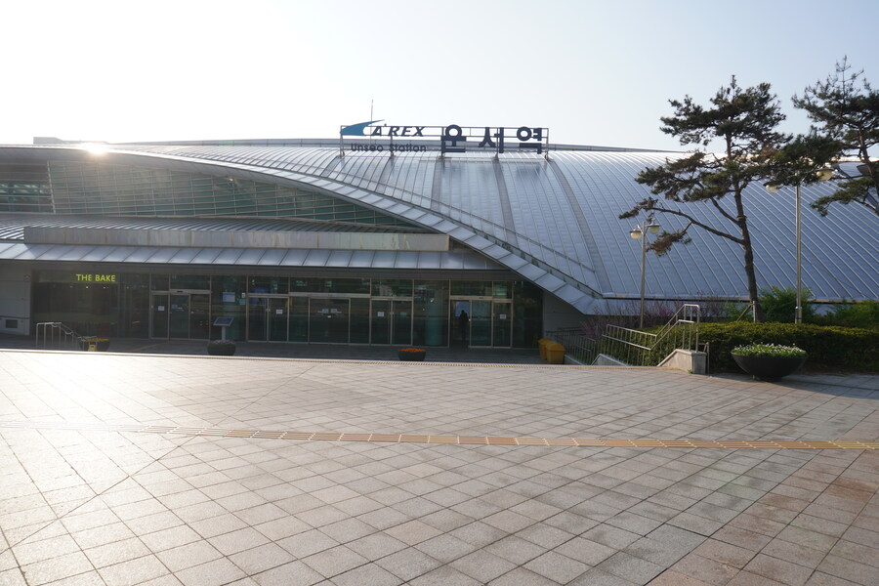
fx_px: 586
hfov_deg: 73.7
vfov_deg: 53.1
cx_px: 440
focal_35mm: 24
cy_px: 293
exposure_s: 1/200
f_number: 8
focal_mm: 16
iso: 100
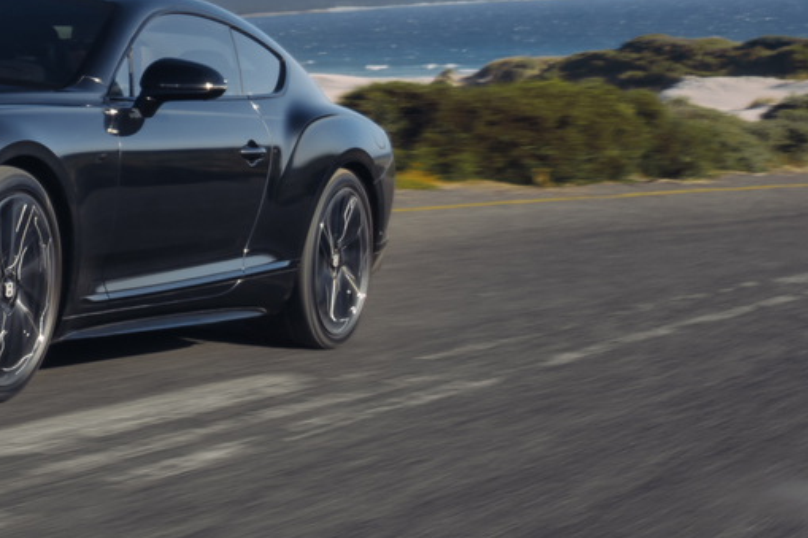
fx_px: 2558
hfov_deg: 17.2
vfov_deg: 12.0
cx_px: -140
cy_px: 139
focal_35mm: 114
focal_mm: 29
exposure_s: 1/25
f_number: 13
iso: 50
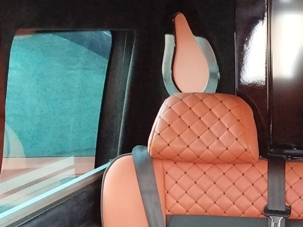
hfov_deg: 18.8
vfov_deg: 14.1
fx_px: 866
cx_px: 357
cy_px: 329
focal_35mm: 99
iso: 500
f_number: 1.7
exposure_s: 1/17
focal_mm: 5.31
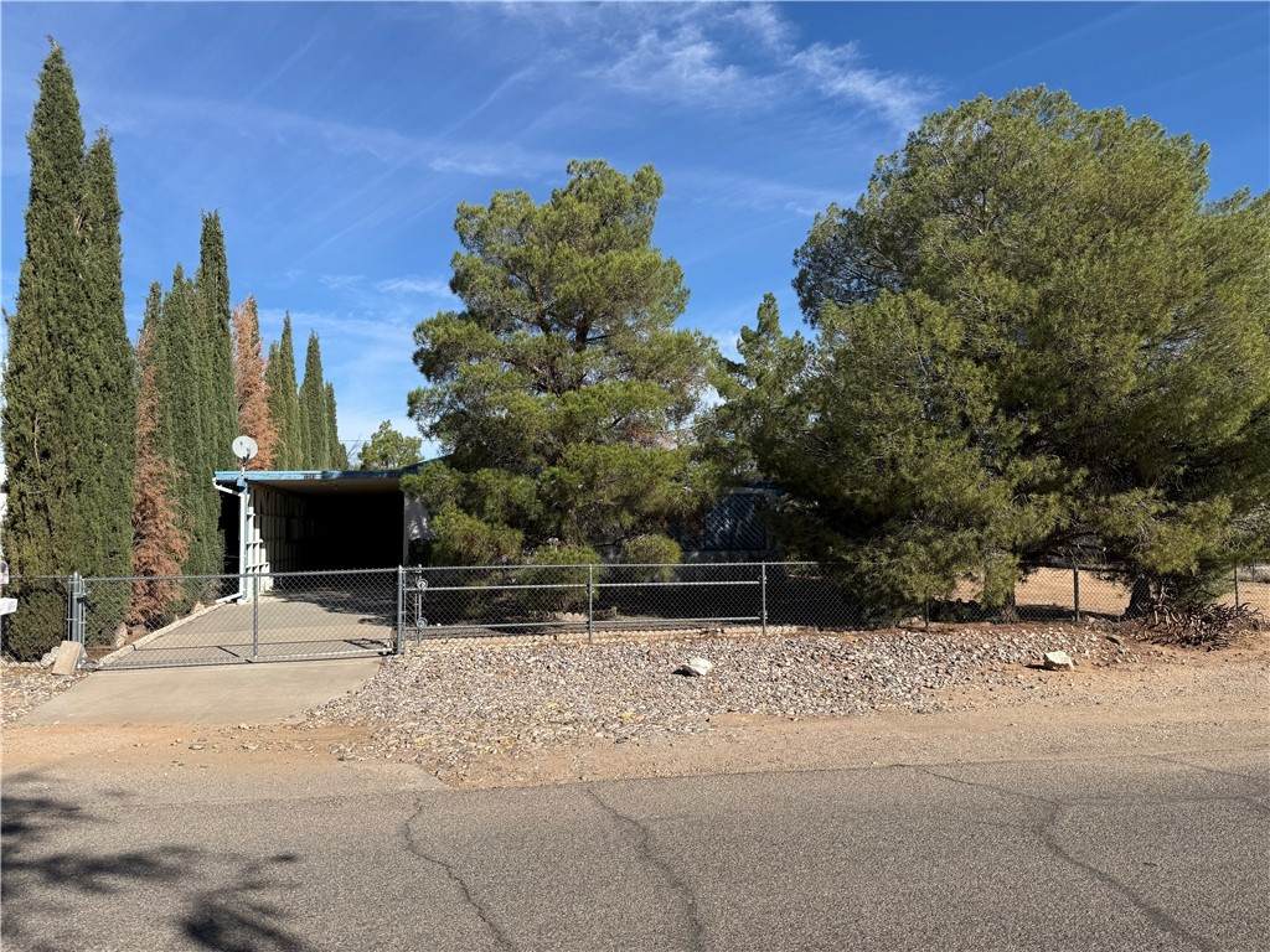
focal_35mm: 24
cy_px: 476
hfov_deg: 71.6
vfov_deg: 56.8
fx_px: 881
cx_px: 635
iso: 80
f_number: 1.78
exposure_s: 1/4405
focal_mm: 6.76
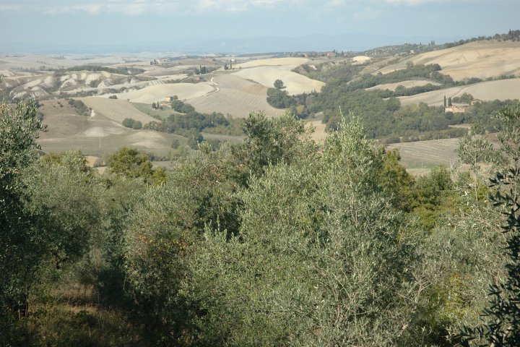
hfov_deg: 24.6
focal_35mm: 82
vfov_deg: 16.6
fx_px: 1192
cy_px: 174
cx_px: 260
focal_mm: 55
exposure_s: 1/500
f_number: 6.3
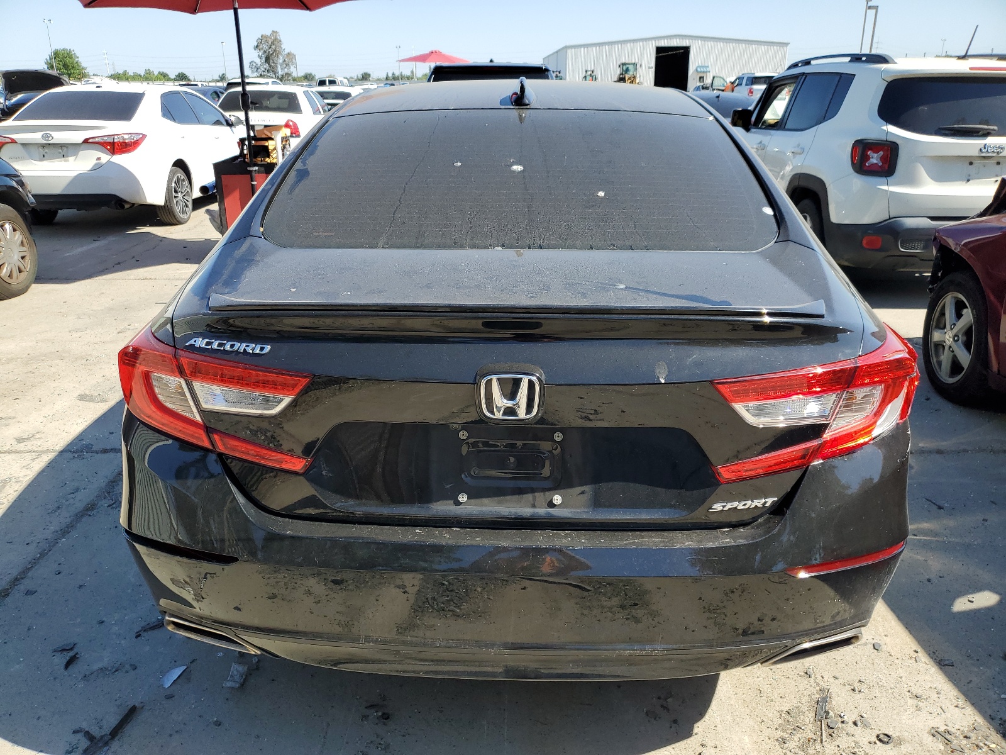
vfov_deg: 53.1
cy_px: 378
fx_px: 756
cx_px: 503
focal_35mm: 26
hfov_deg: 67.3
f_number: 1.5
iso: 50
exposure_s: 1/1667
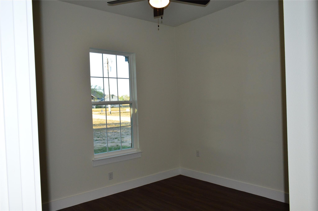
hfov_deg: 67.4
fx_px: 238
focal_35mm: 27
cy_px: 106
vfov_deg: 47.8
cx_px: 159
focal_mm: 18
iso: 800
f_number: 7.1
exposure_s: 1/200
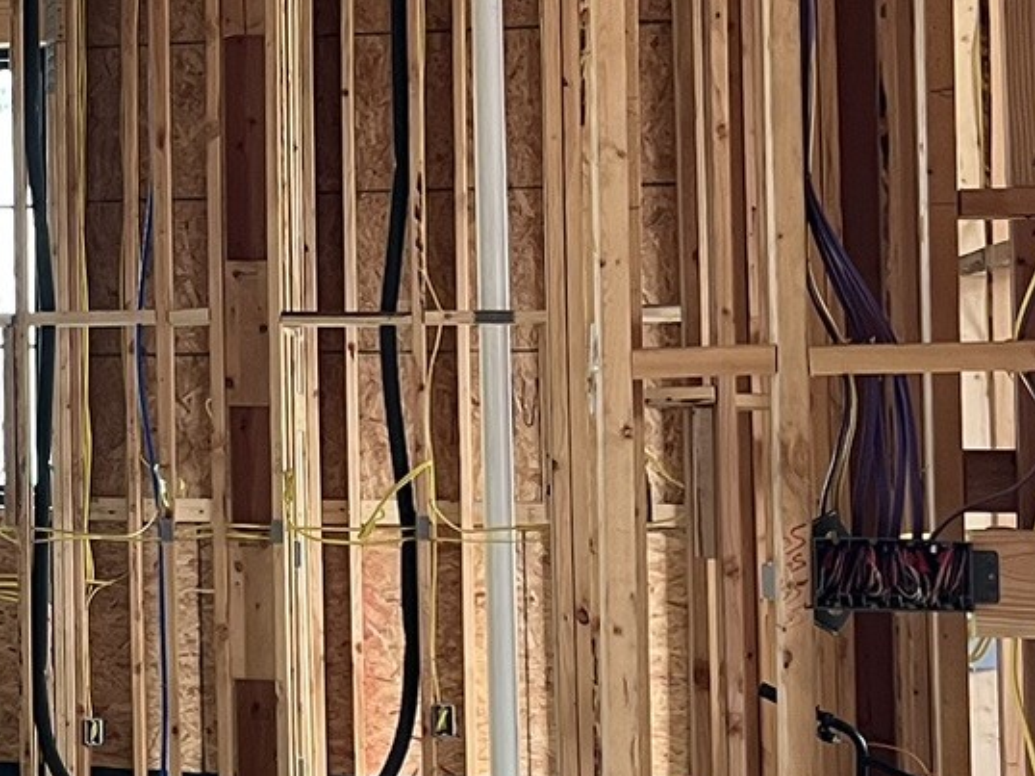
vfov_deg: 14.9
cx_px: -431
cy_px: 245
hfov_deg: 18.1
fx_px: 2959
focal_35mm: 99
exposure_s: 1/60
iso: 200
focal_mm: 5.7
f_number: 1.5
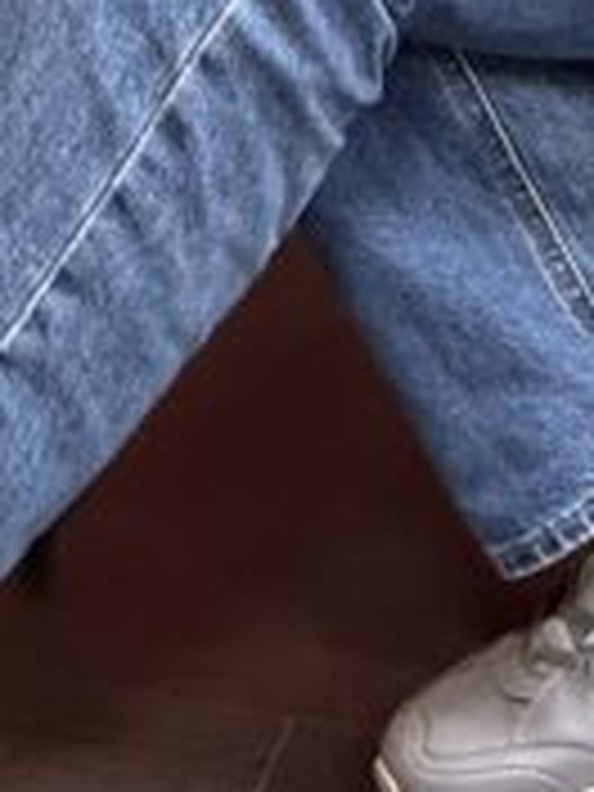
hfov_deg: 9.8
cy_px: -954
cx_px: 360
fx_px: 3455
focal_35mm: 151
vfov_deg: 11.4
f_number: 1.5
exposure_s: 1/50
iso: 320
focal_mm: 5.7
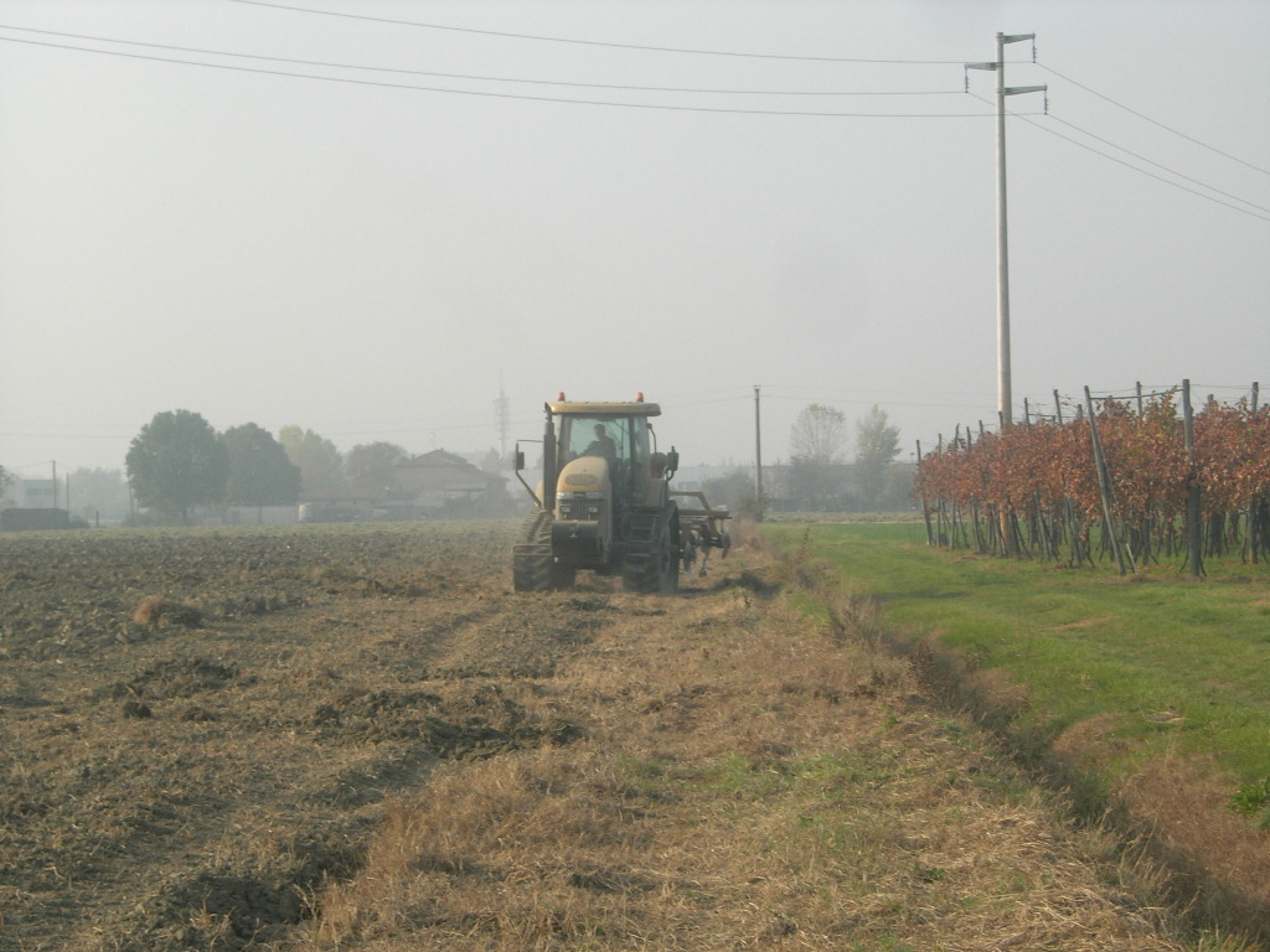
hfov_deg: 17.4
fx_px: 4146
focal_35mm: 113
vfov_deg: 13.1
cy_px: 476
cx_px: 635
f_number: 8.2
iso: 65
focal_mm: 23.4
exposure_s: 1/136
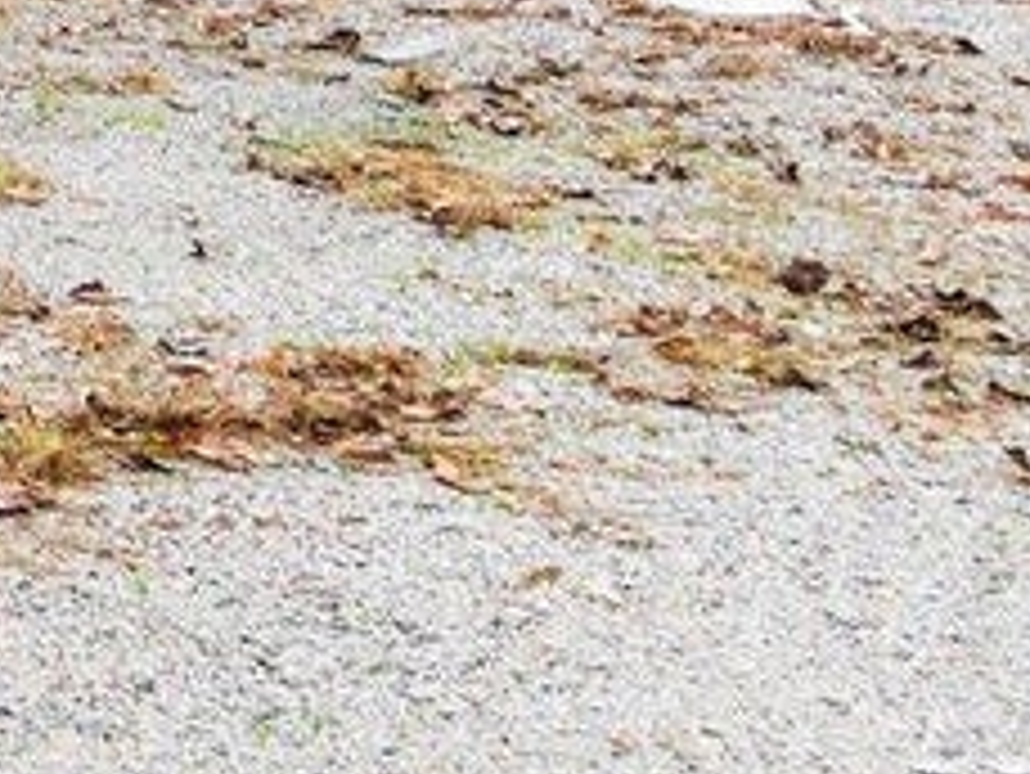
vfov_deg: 9.5
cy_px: -1368
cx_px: -1696
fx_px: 3840
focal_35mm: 129
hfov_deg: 11.5
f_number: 8
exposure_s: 1/160
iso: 100
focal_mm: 20
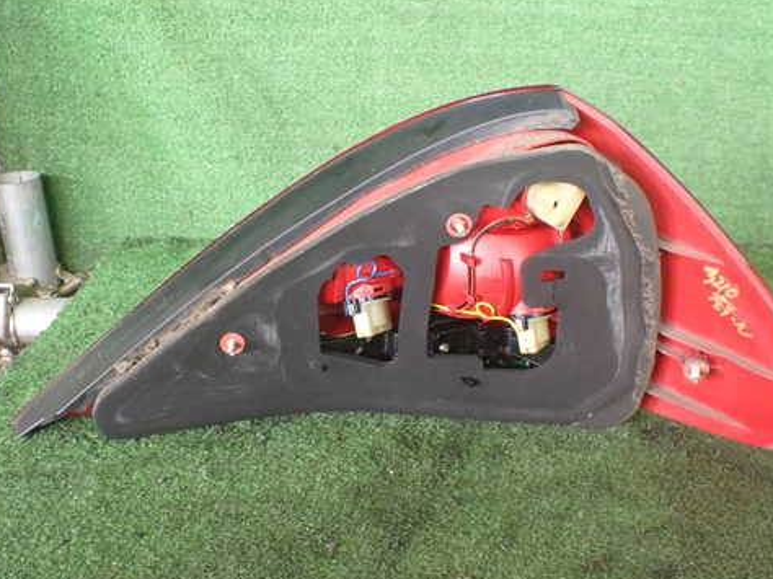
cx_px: 391
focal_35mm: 38
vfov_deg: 37.7
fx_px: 848
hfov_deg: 49.0
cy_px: 305
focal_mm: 5.4
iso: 800
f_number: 2.3
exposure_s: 1/80
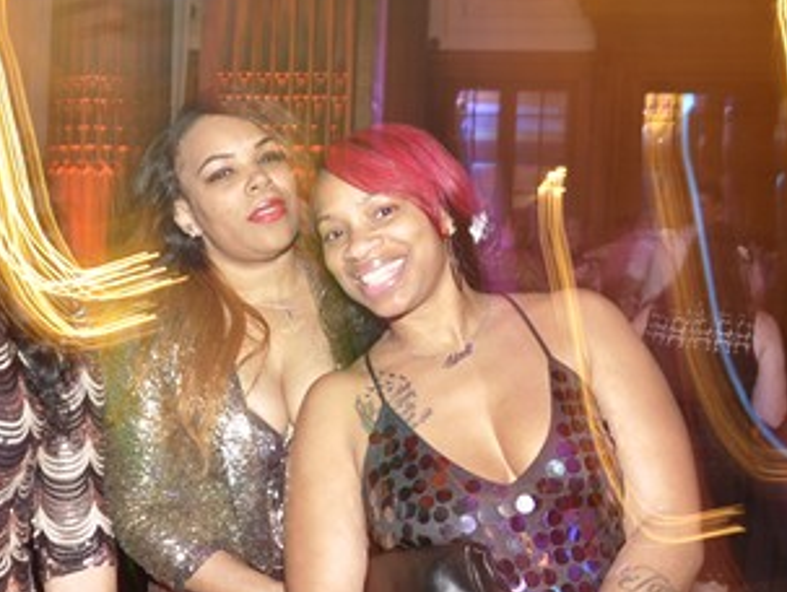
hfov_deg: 38.8
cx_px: 151
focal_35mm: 47
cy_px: 308
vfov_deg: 30.9
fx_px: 1070
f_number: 5
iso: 400
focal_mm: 18
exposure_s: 1
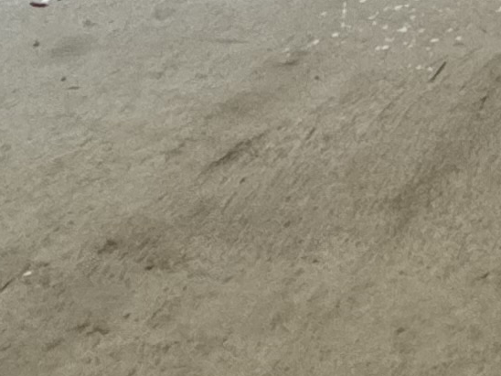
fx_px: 1491
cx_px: 1130
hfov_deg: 14.3
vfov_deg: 11.7
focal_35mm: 103
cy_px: -526
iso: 160
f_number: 2.2
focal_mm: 2.22
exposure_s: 1/100
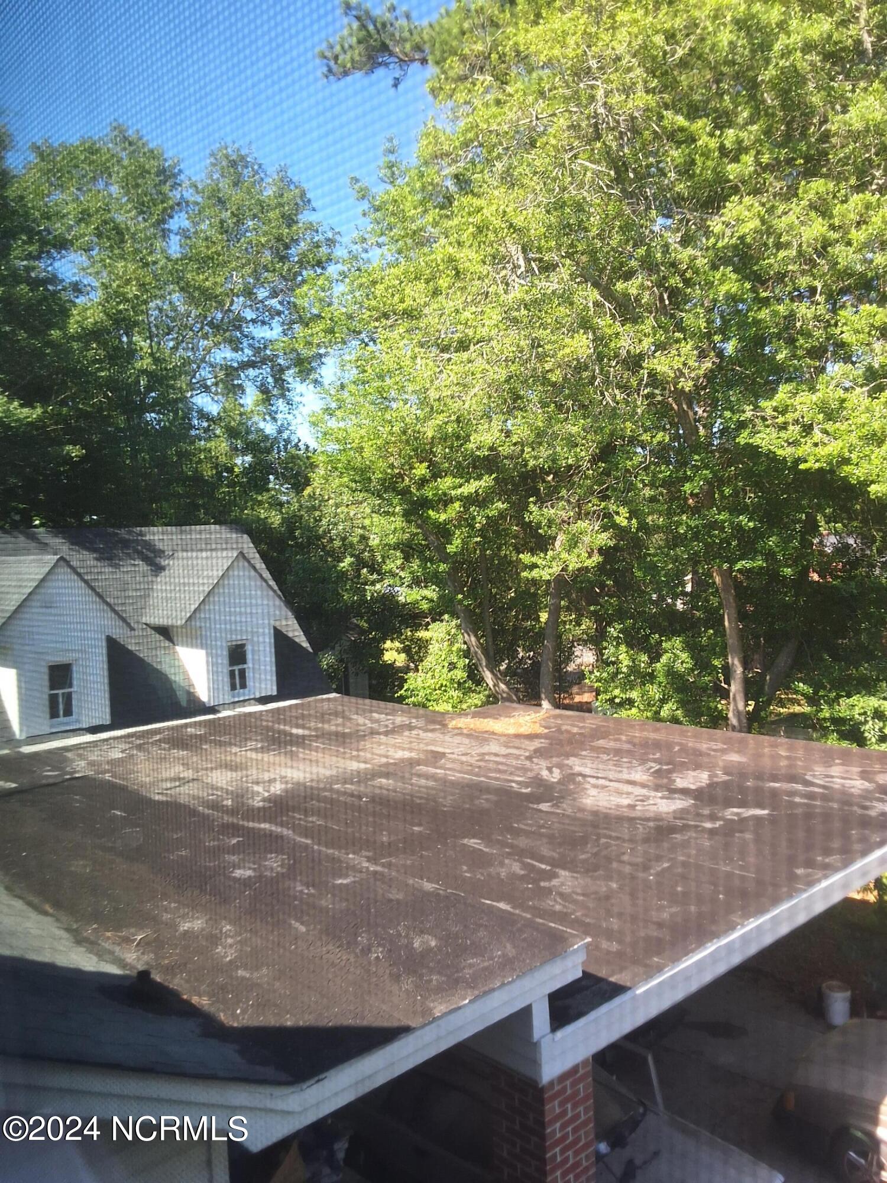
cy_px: 592
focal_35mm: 28
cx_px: 444
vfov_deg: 63.4
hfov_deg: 49.7
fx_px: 957
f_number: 1.9
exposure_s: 1/169
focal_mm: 2.91
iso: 32
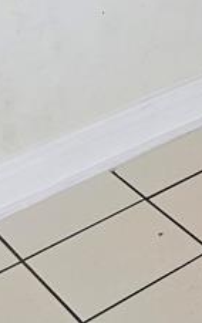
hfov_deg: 10.1
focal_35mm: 110
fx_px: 968
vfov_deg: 16.6
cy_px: -209
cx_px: 515
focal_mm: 6.3
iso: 640
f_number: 1.7
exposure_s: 1/120
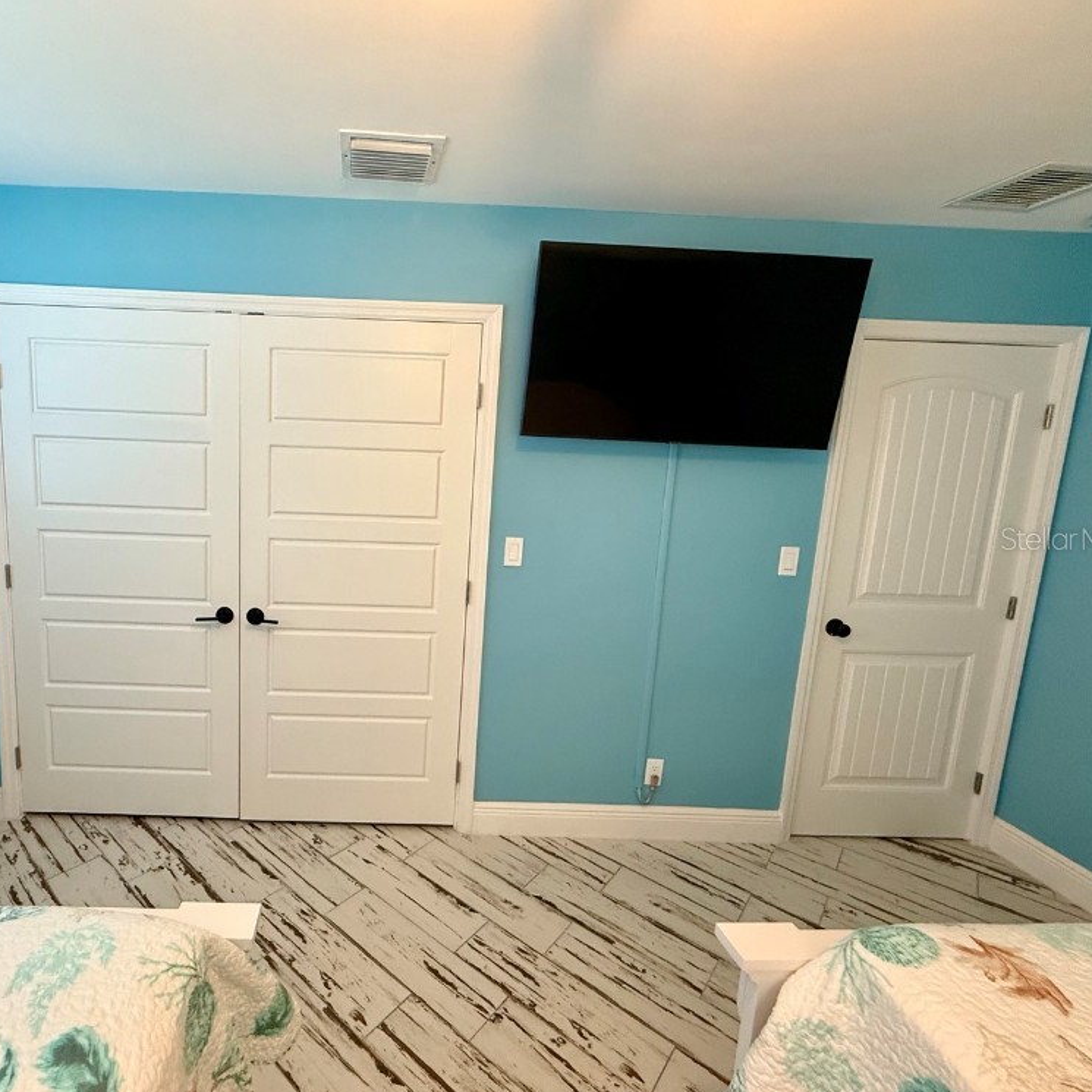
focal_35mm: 17
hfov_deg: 81.9
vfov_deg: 84.0
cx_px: 388
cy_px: 538
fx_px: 607
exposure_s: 1/60
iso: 250
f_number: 2.2
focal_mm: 2.22
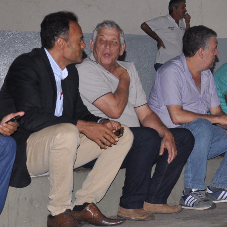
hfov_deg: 14.9
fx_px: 838
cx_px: 277
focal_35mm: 113
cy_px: 104
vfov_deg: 15.4
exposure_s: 1/60
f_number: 4
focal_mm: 26
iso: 640
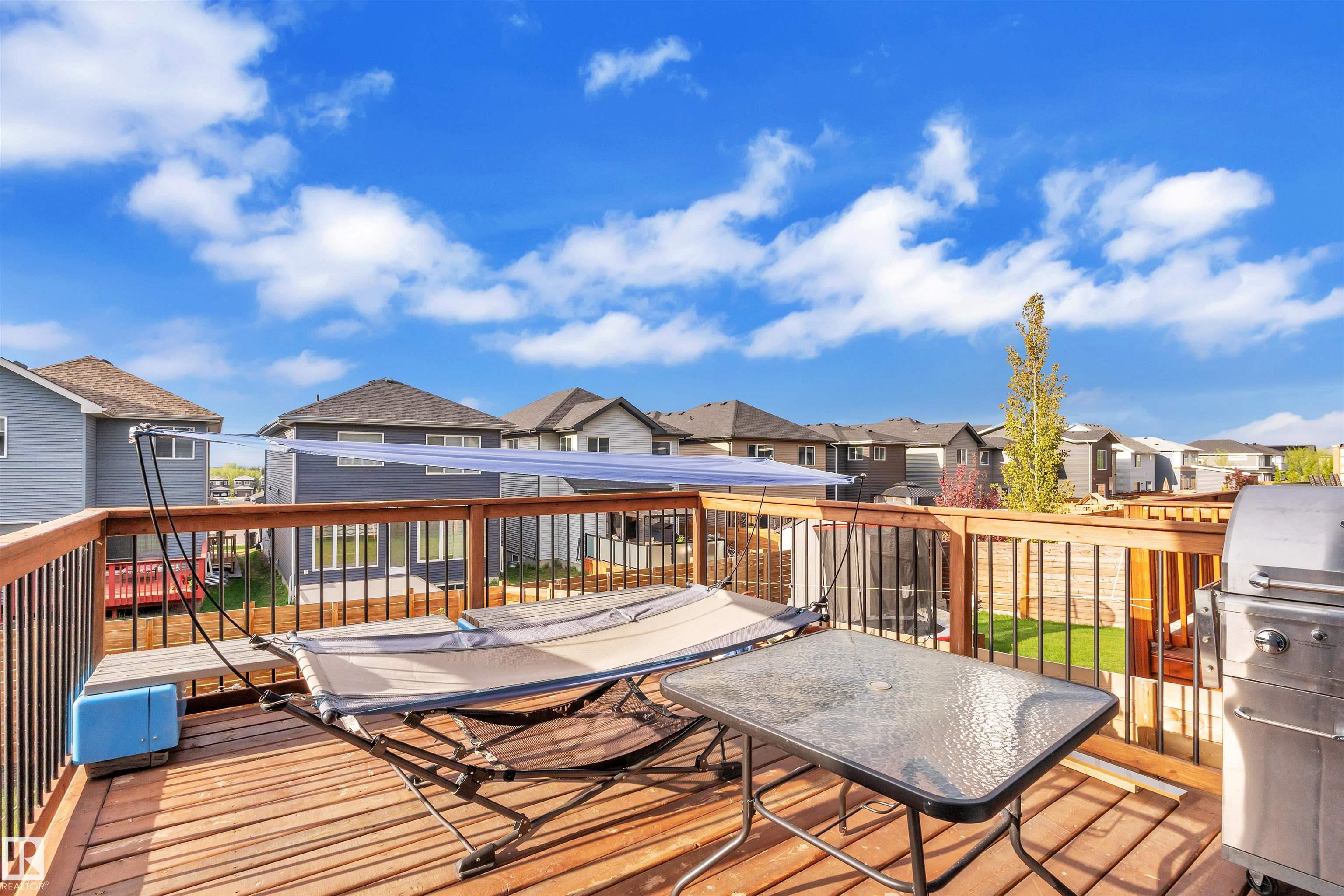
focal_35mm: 16
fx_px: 616
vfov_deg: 72.1
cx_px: 672
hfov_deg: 95.0
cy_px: 448
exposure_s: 1/200
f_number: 9.5
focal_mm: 11
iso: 250
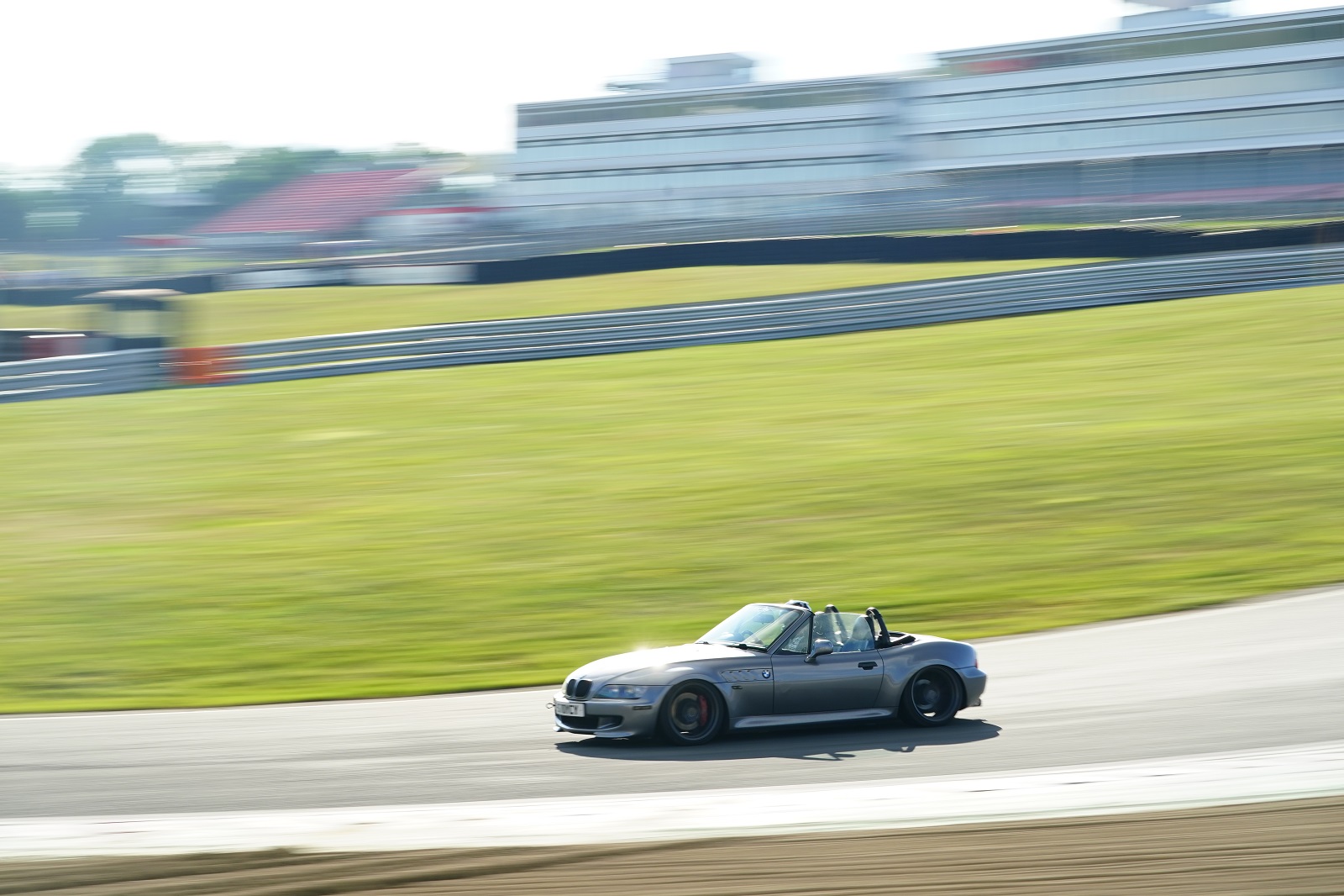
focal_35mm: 100
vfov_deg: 13.7
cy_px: 448
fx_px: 3732
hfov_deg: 20.4
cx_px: 672
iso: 250
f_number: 11
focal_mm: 100
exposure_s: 1/60
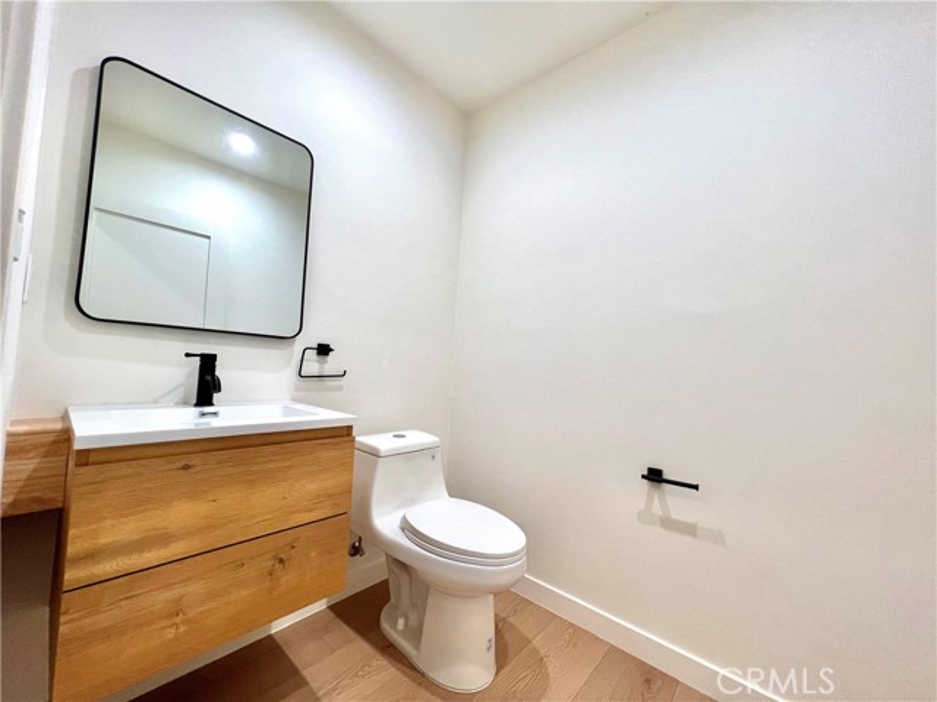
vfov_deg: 89.9
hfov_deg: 106.2
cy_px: 351
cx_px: 468
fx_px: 352
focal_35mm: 13
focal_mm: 1.57
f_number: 1.8
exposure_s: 1/120
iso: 80
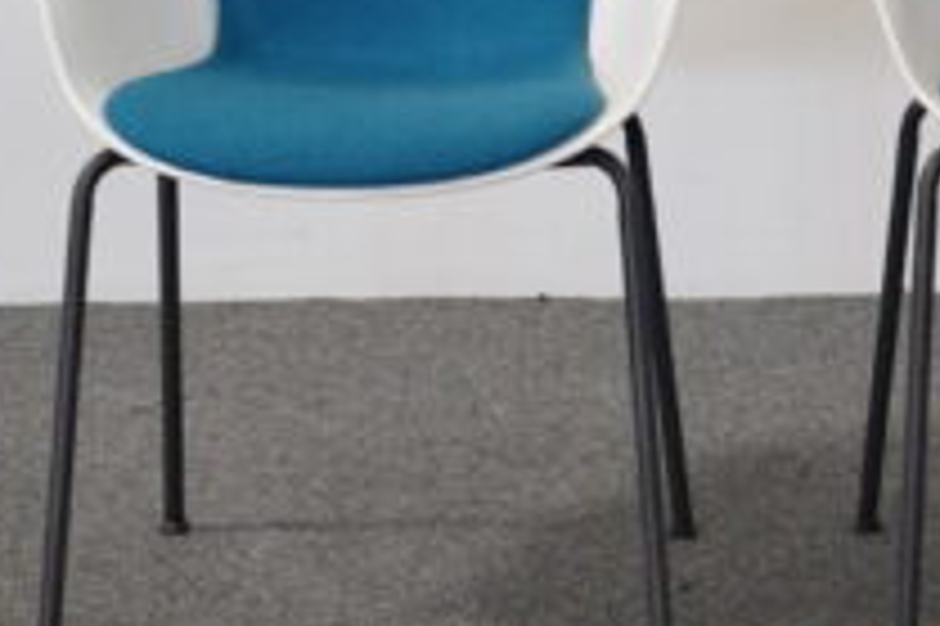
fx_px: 4122
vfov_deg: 8.7
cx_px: 778
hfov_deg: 12.9
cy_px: 113
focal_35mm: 158
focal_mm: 55
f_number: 5
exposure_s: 1/125
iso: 5000
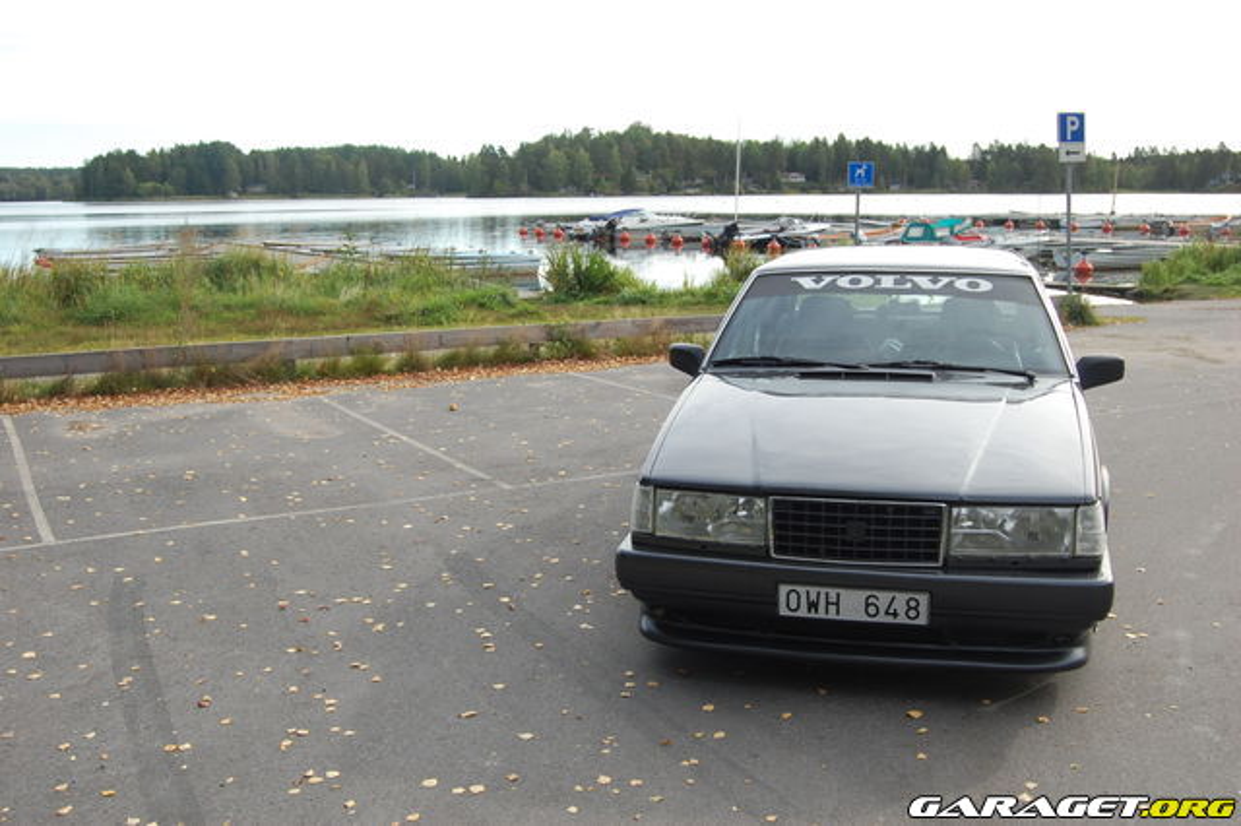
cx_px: 620
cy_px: 413
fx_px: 1344
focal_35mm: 39
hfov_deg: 49.6
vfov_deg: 34.2
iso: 200
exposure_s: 1/200
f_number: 7.1
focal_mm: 26
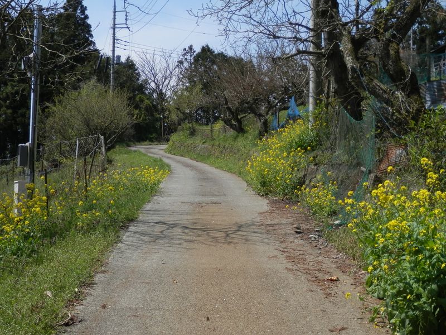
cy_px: 168
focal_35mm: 54
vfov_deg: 27.0
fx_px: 696
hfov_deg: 35.5
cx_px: 223
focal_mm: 9.8
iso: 80
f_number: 4.1
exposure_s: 1/800
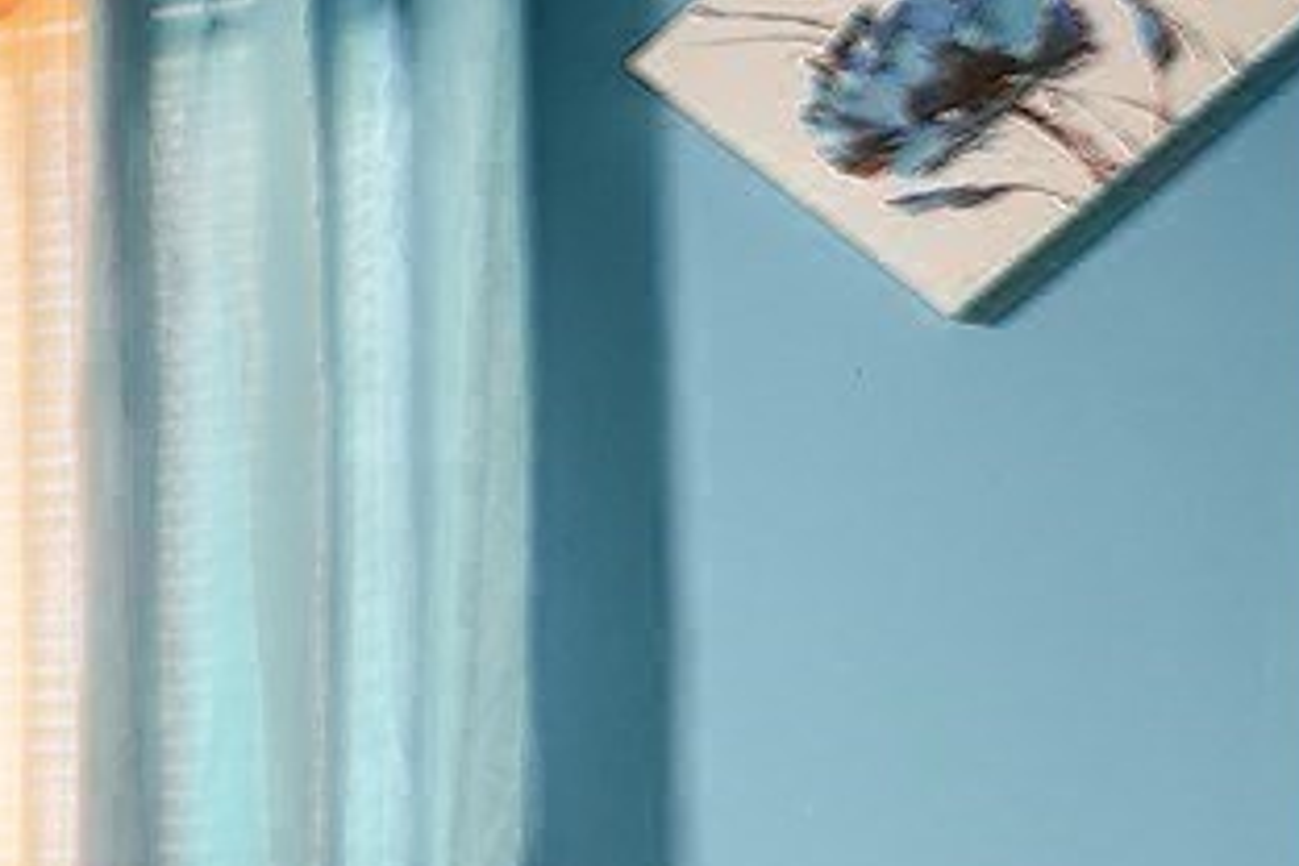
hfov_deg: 13.0
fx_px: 3788
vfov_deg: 12.5
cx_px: -2053
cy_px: 1241
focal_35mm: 105
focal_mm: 16
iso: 200
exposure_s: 1/2
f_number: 8
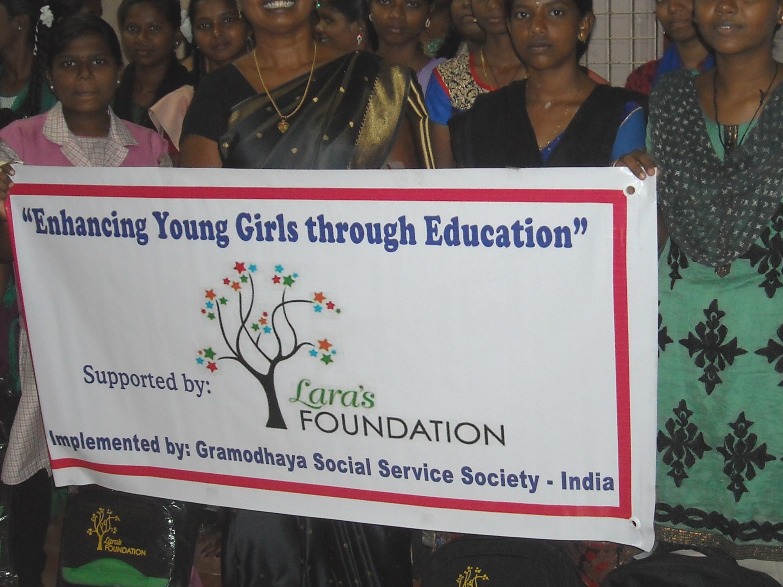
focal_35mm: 57
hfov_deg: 33.8
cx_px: 365
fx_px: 1289
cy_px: 294
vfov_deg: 25.7
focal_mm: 5.7
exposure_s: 1/60
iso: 200
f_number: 2.8
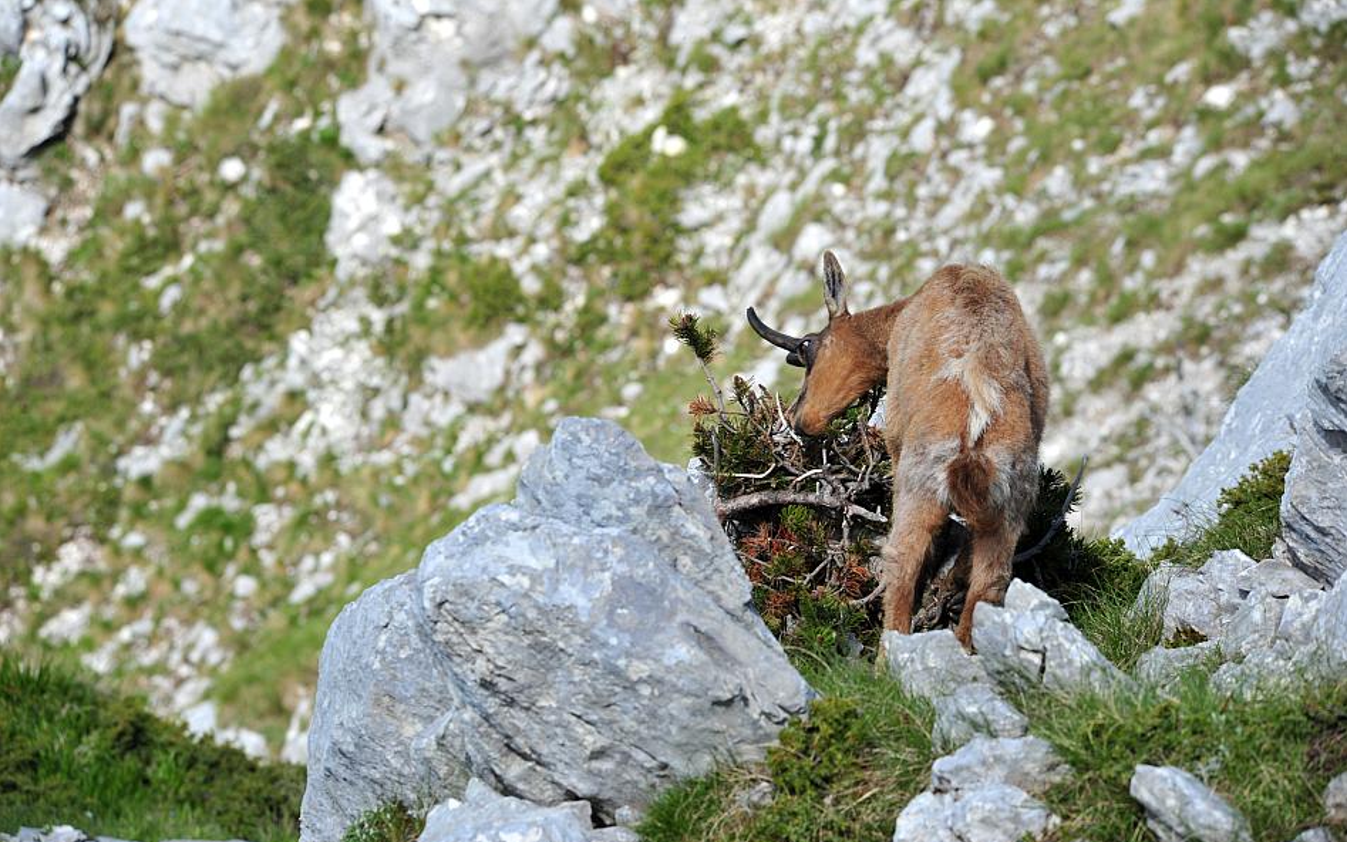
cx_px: 674
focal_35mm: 235
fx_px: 8627
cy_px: 403
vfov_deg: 5.6
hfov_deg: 8.9
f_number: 10
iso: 400
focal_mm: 230
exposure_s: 1/400
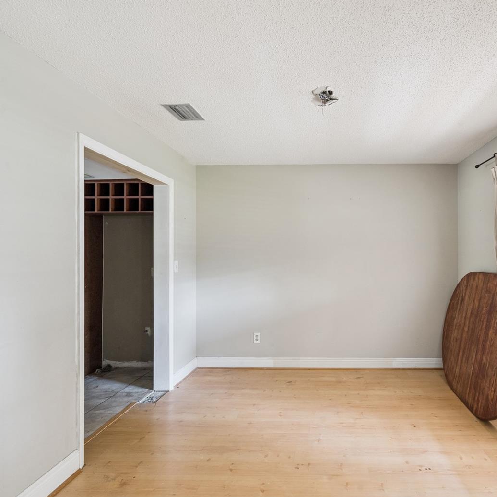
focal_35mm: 21
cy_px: 252
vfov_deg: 72.1
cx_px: 323
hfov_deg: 70.5
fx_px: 341
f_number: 10
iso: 1000
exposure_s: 1/20
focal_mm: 16
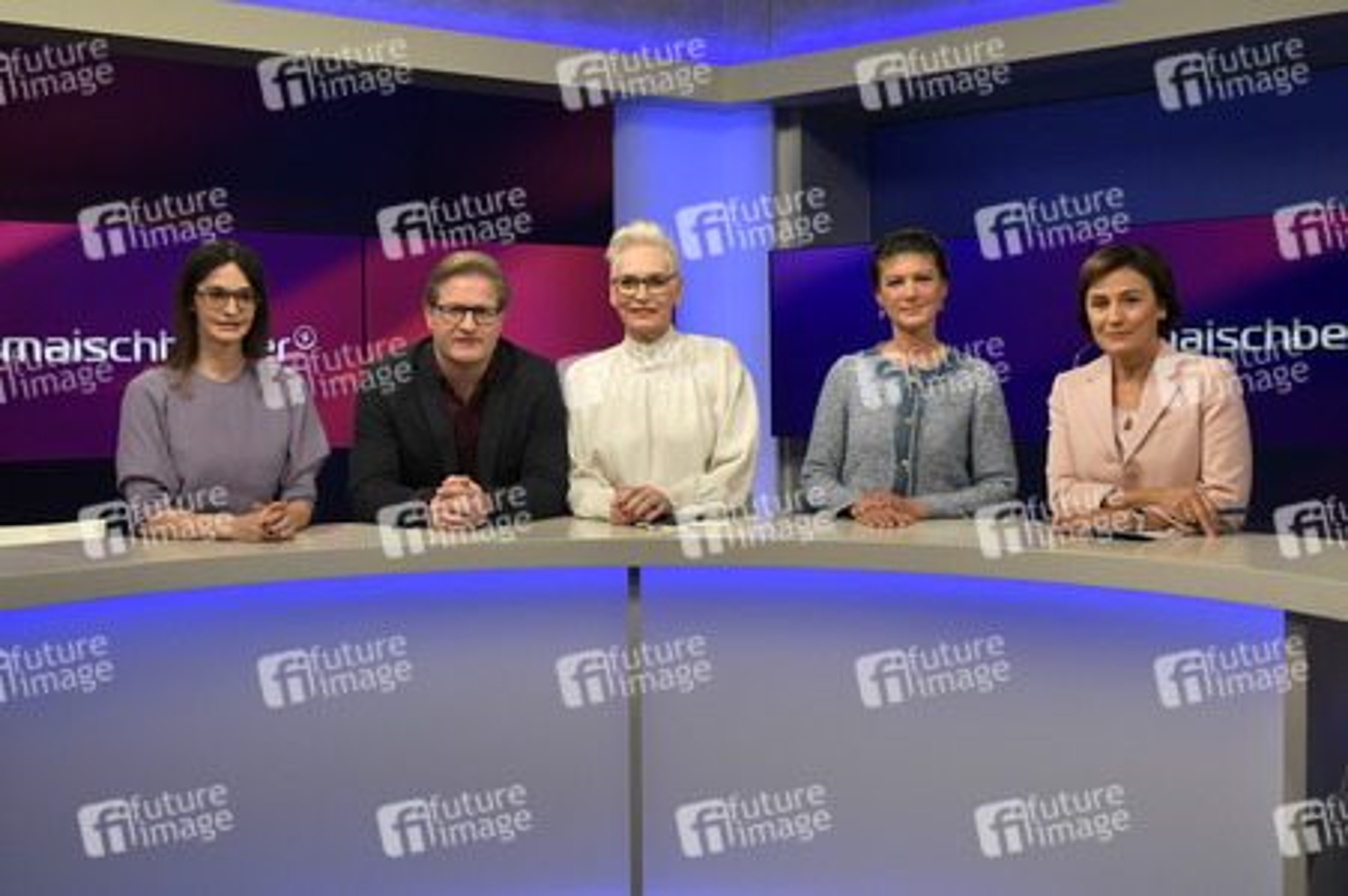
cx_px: 674
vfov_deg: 35.0
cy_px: 448
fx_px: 1422
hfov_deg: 50.7
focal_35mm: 38
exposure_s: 1/200
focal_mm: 38
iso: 1600
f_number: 6.3
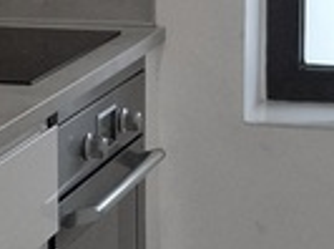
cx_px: -246
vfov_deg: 11.3
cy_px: 13
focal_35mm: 130
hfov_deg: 13.7
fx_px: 1251
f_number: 1.8
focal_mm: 5.54
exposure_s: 1/233
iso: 50
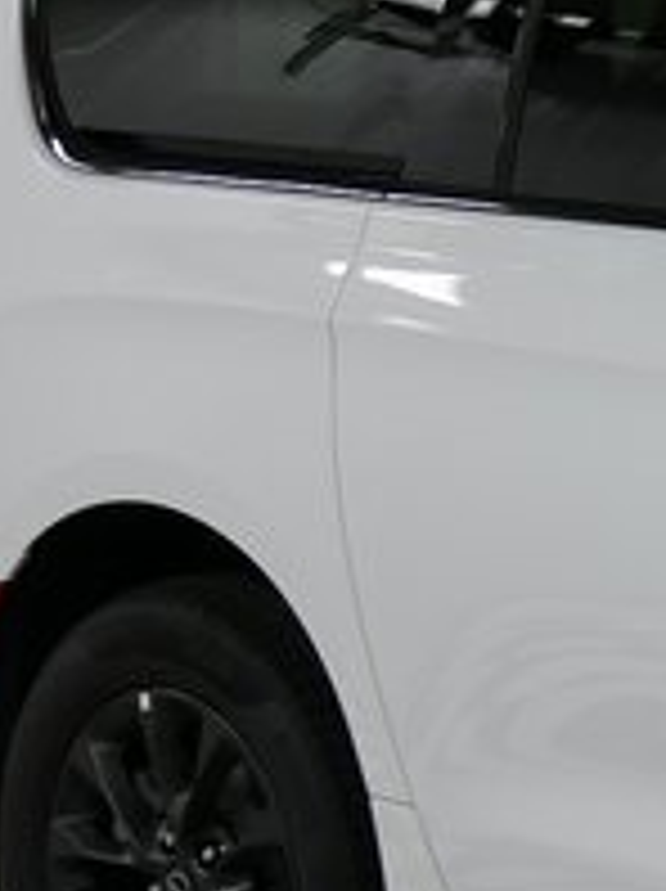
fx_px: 4525
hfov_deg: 7.5
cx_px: 1894
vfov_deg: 11.2
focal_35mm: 176
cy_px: 558
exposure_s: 1/60
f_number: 3.8
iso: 320
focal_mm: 17
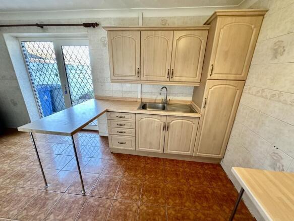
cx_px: 147
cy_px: 110
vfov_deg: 85.7
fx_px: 119
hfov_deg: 102.1
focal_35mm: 14
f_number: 2.2
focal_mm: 2.22
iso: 200
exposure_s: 1/50
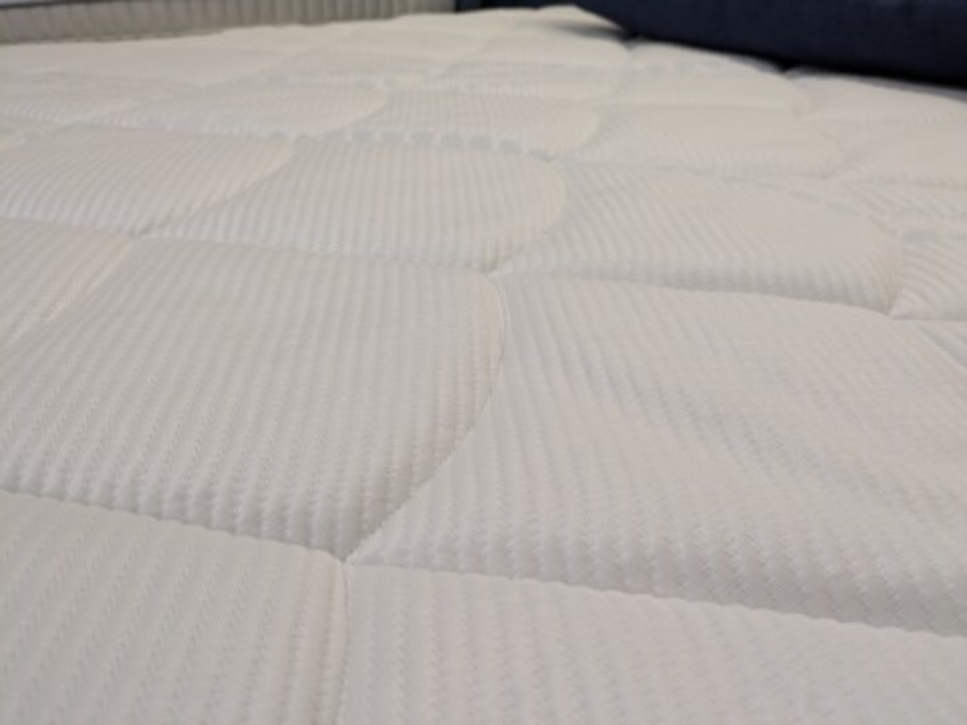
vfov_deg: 54.9
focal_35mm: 25
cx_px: 484
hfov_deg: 69.4
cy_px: 362
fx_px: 698
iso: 79
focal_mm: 5.43
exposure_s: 1/100
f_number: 1.89
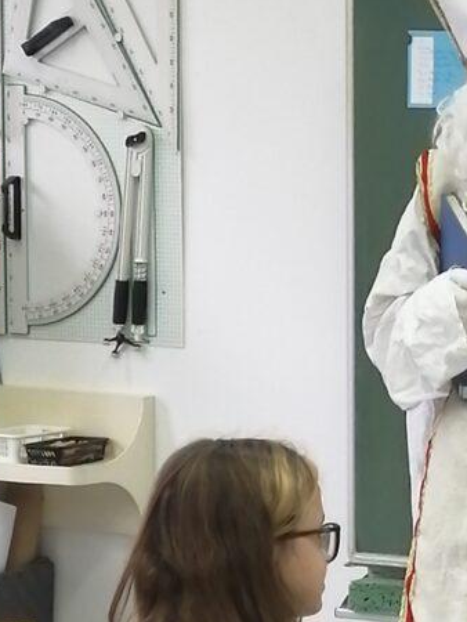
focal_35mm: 199
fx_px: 3576
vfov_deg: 9.9
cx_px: 568
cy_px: 393
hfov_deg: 7.4
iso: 125
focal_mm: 3.88
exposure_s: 1/50
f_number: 1.8
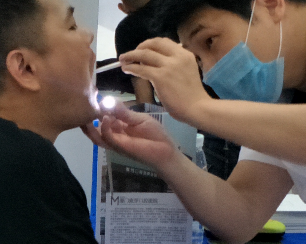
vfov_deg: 18.0
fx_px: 751
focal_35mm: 83
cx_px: 33
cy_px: 247
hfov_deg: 22.5
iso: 213
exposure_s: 1/33
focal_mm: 4.1
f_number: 1.7
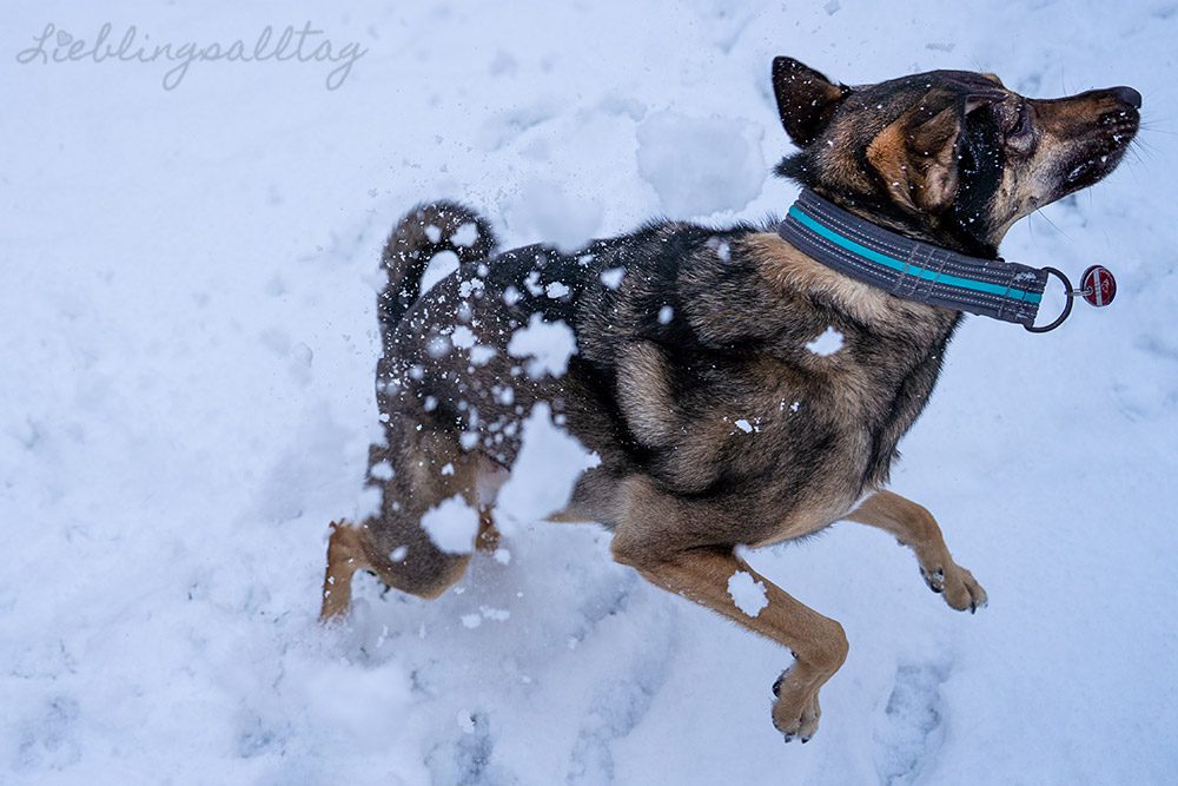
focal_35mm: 43
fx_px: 1407
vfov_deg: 31.2
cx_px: 589
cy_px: 393
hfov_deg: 45.4
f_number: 4
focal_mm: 43
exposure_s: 1/2000
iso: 800
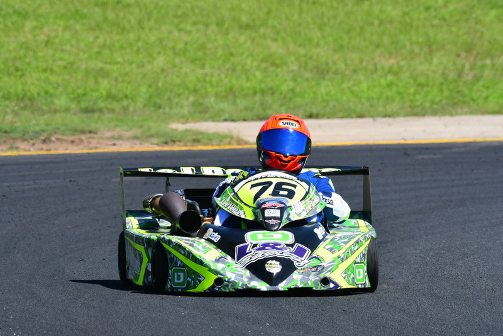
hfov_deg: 2.7
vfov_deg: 1.8
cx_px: 252
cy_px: 168
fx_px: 10482
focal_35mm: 750
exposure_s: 1/640
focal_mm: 500
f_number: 11
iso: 500
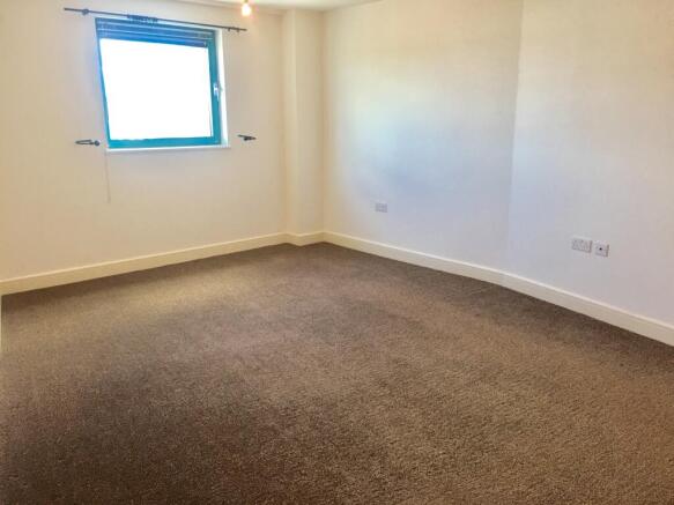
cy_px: 252
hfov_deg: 61.7
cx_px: 337
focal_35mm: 29
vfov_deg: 48.2
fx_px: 565
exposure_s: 1/33
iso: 32
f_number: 2.2
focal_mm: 4.15
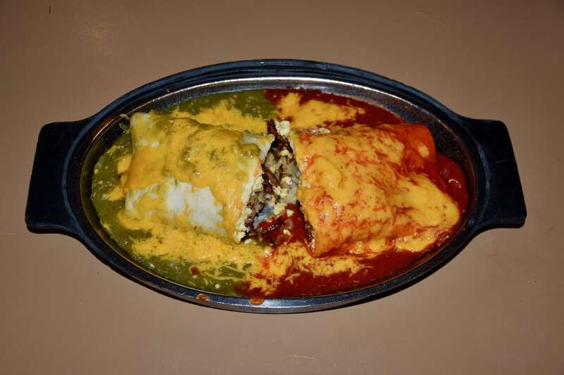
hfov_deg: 41.1
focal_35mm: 48
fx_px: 752
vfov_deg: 28.1
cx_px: 282
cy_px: 188
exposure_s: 1/60
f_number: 4
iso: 250
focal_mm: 32
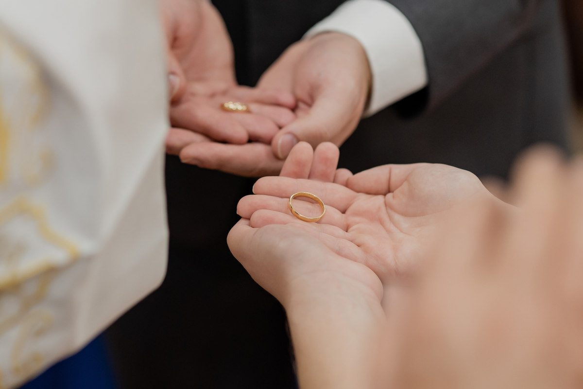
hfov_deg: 16.1
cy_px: 194
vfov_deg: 10.8
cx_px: 292
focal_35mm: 127
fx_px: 2057
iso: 1600
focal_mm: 85
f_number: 2
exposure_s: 1/200
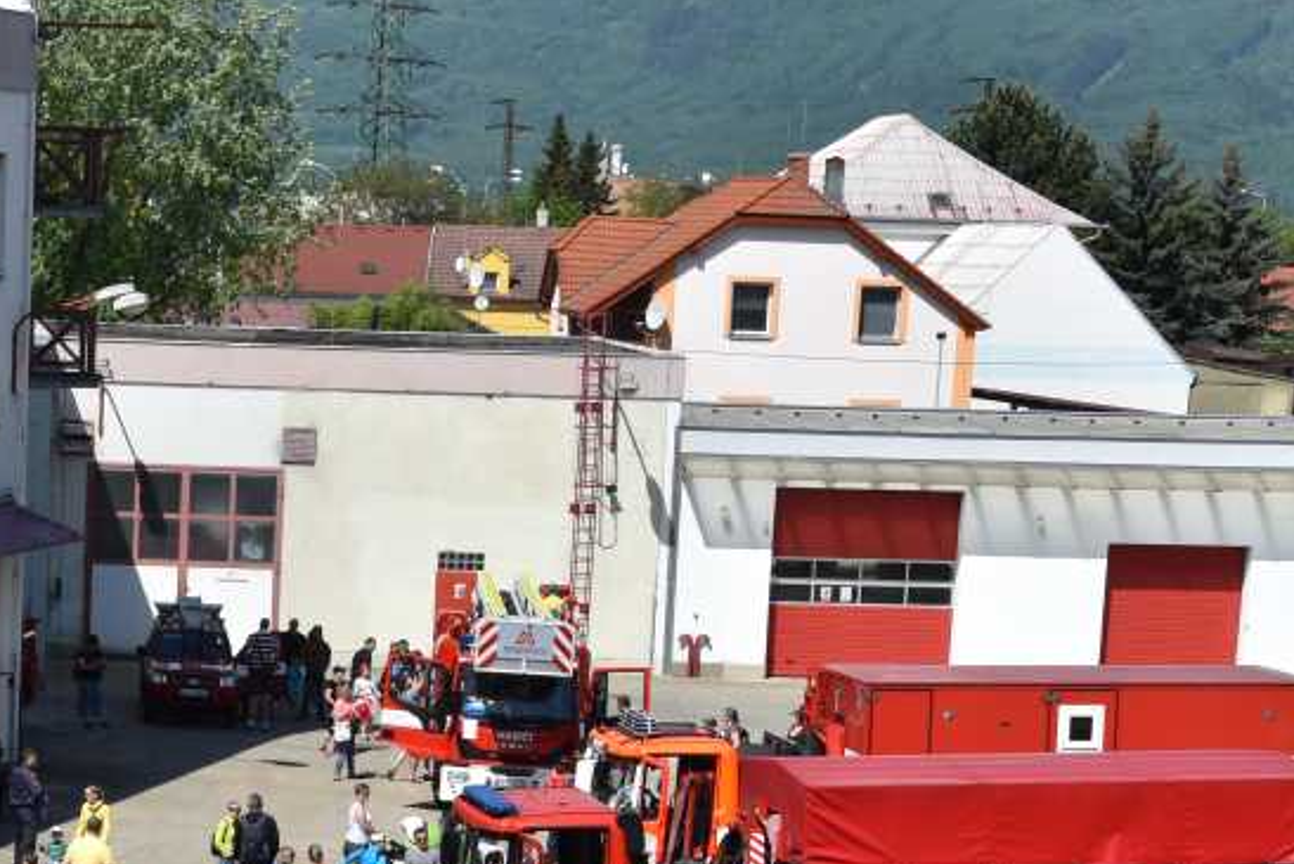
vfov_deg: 11.7
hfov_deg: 17.6
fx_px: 4138
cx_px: 182
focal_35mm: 115
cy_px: 937
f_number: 10
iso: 200
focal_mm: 35
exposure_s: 1/400
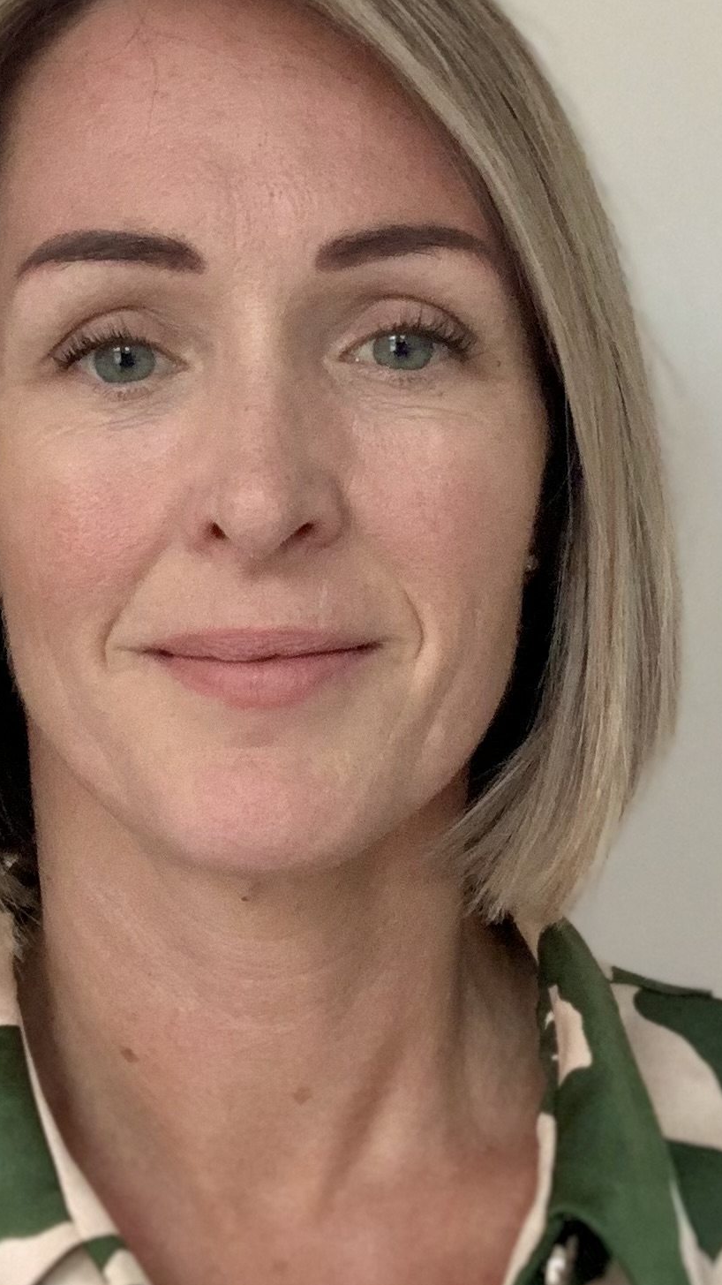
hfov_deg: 16.3
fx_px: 2520
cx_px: 285
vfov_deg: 28.4
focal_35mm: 74
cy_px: 415
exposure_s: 1/60
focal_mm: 2.87
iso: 200
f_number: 2.2
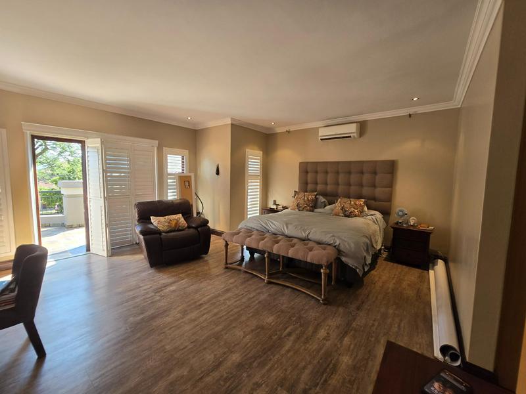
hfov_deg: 106.2
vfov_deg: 89.9
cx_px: 263
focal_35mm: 13
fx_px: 198
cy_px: 197
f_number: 2.2
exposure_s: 1/50
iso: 64
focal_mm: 2.2
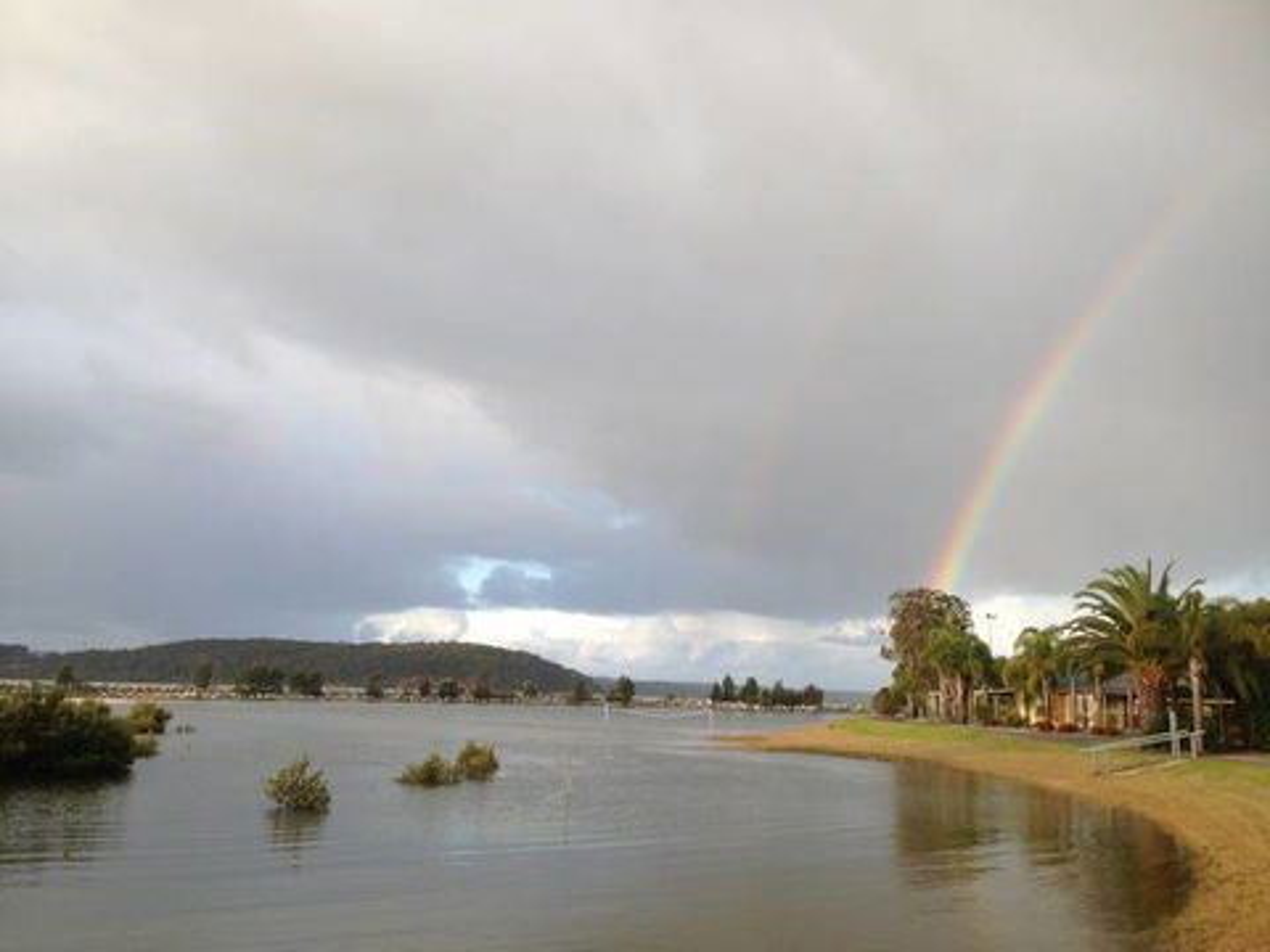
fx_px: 1211
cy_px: 476
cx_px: 635
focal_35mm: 33
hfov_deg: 55.4
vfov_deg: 42.9
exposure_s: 1/357
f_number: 2.4
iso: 50
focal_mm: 4.13
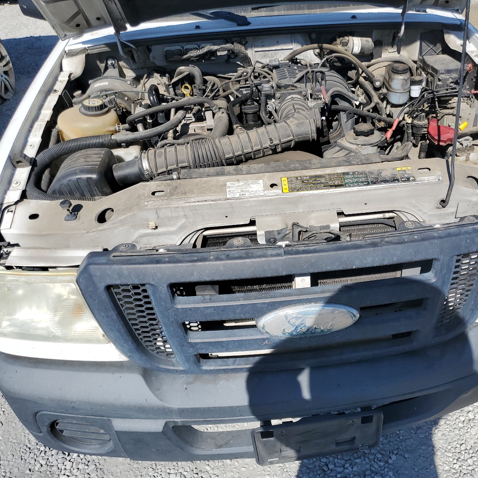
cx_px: 284
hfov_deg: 52.2
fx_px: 484
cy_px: 237
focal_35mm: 31
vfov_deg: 52.5
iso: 50
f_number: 1.5
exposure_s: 1/3333
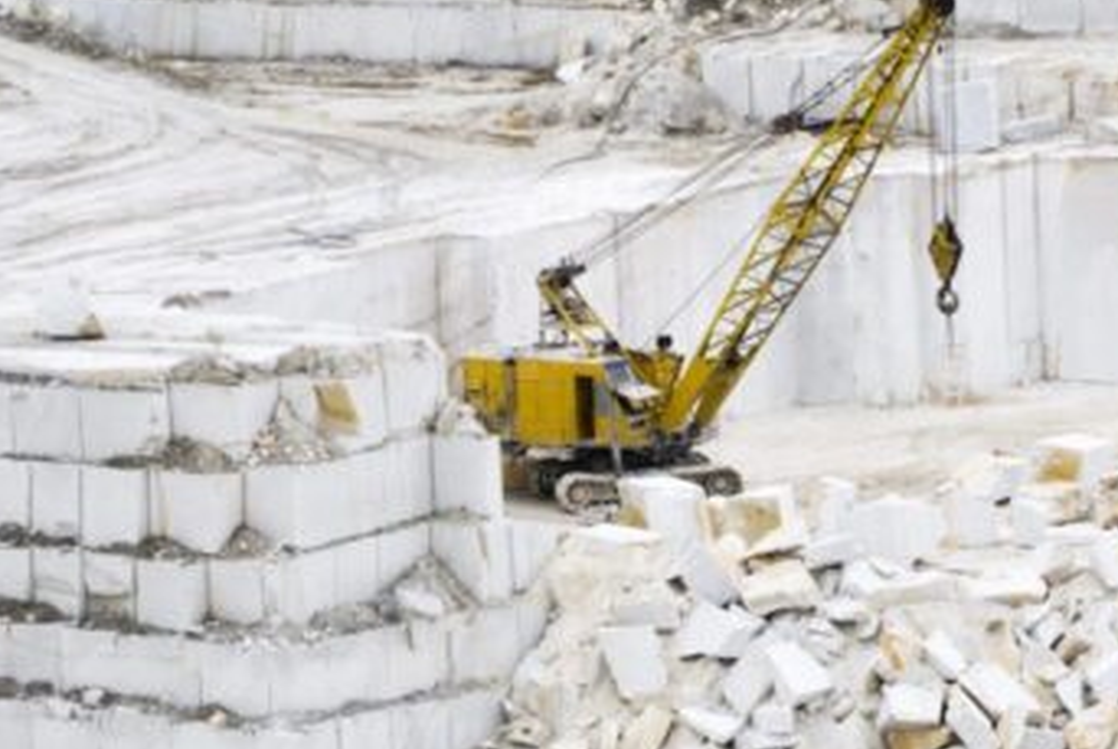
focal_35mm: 274
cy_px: 433
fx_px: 8520
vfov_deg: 5.0
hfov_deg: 7.5
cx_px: 801
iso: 100
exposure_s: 1/500
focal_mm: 122
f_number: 7.1
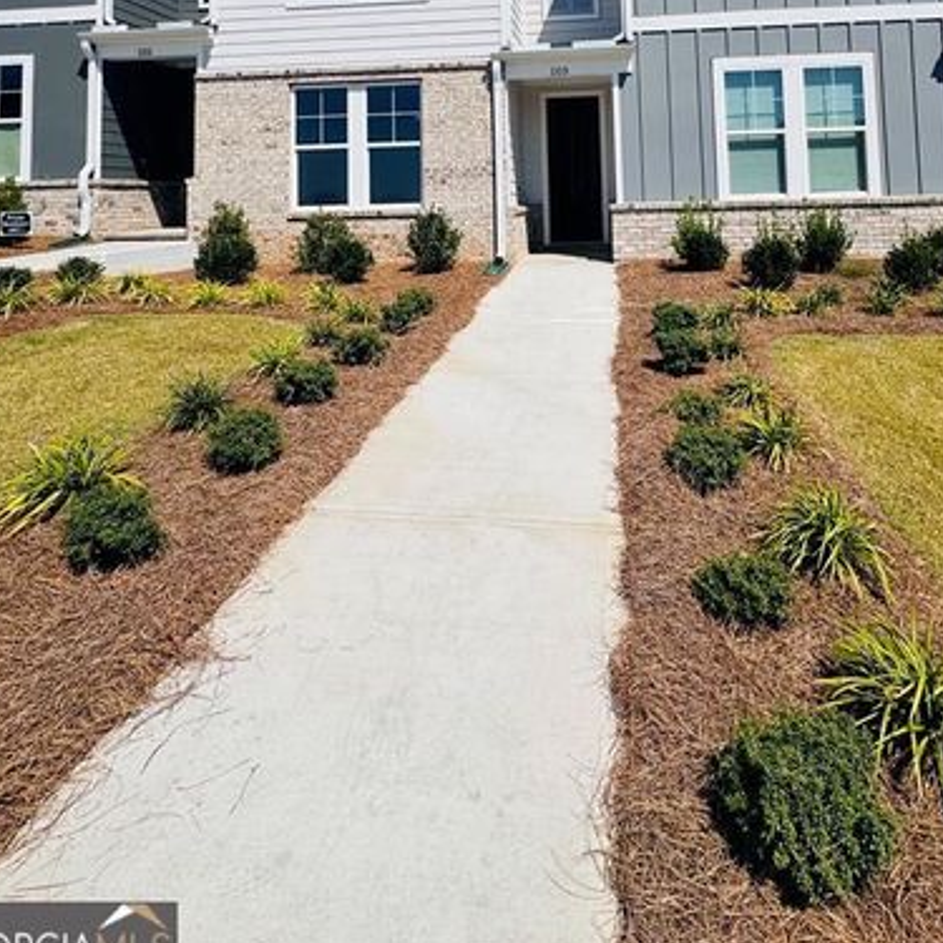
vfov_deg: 61.8
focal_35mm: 22
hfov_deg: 69.1
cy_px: 147
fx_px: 678
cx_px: 556
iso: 40
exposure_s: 1/4132
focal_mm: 2.22
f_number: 2.2
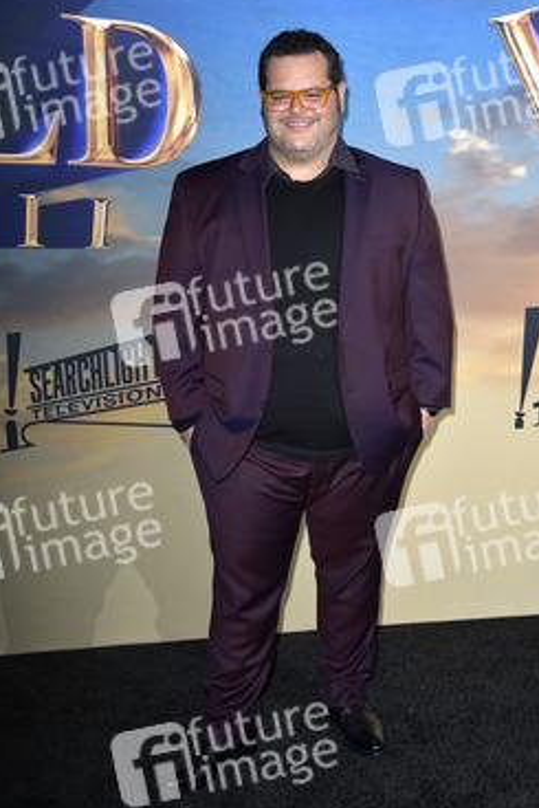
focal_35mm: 48
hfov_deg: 28.1
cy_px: 425
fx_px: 1077
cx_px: 289
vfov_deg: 41.1
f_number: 6.3
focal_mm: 44
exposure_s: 1/250
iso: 320
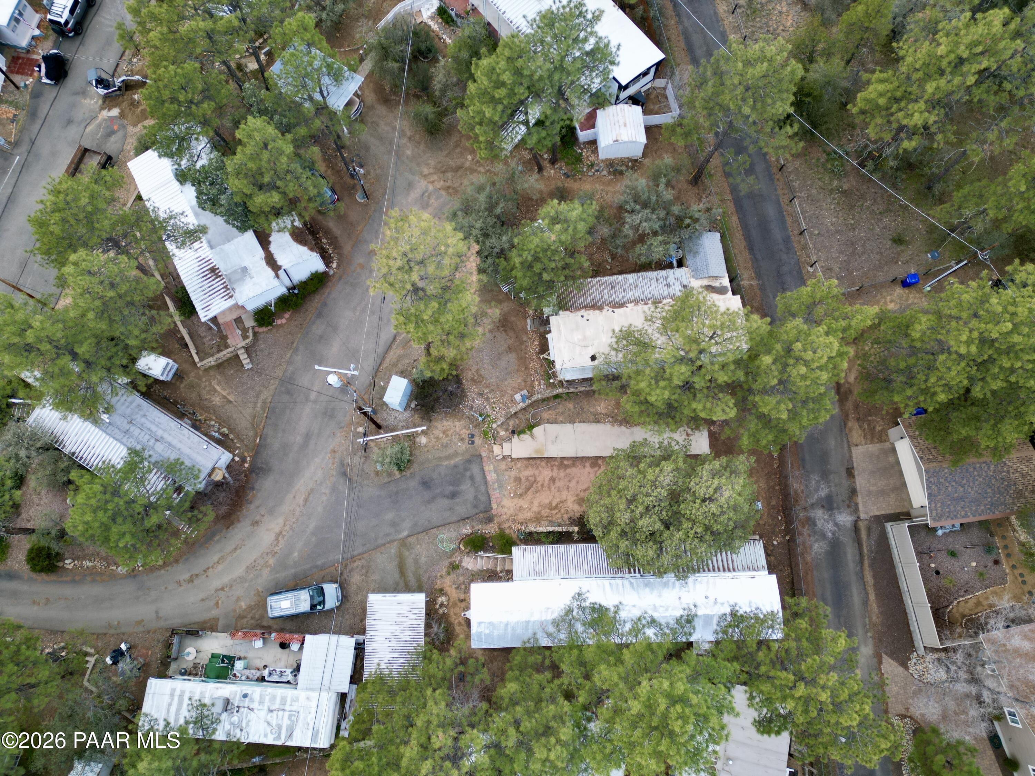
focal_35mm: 24
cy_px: 388
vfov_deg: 56.8
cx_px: 518
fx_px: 718
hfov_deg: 71.6
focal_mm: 6.72
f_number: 1.7
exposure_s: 1/350
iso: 130
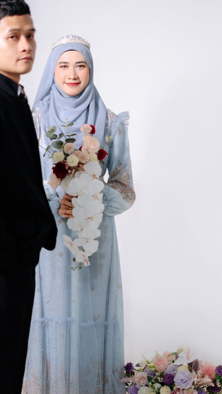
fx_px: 911
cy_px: 218
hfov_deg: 13.9
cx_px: 64
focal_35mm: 87
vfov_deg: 24.4
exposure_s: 1/125
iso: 320
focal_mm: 50
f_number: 2
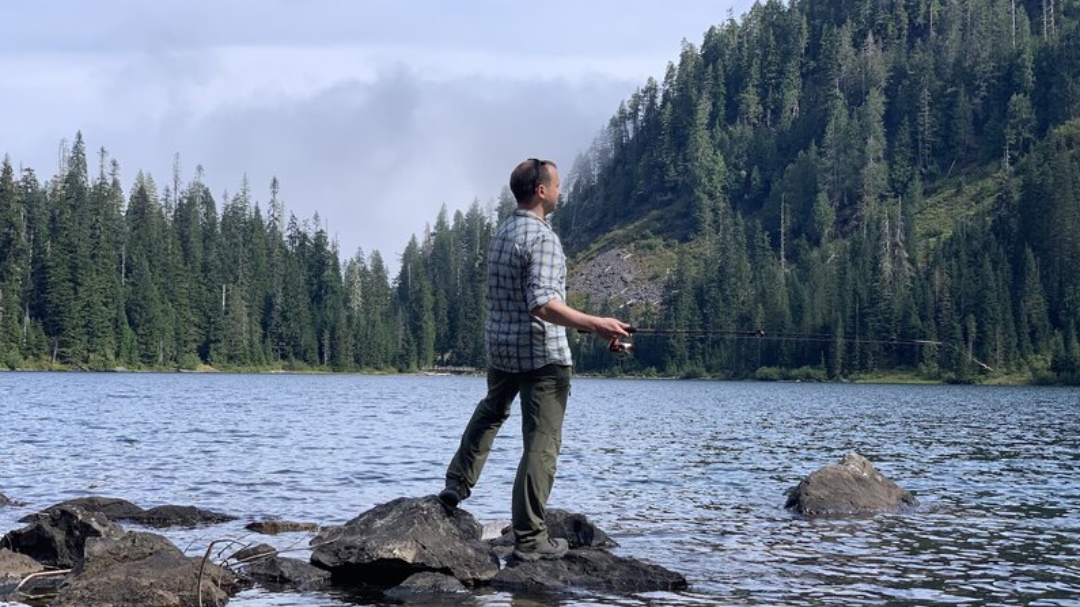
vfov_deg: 21.1
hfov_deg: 36.6
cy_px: 357
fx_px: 1632
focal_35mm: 57
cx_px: 539
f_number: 2.4
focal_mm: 6
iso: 16
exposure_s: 1/813
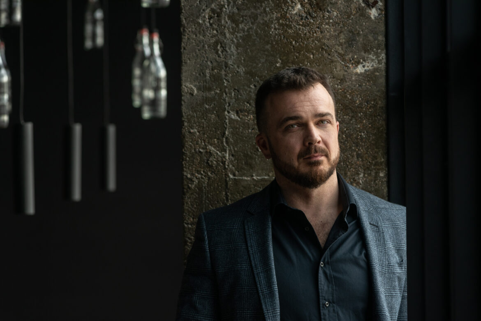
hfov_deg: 15.2
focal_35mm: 135
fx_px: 1804
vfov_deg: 10.2
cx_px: 240
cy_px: 160
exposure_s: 1/200
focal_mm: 135
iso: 400
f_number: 5.6
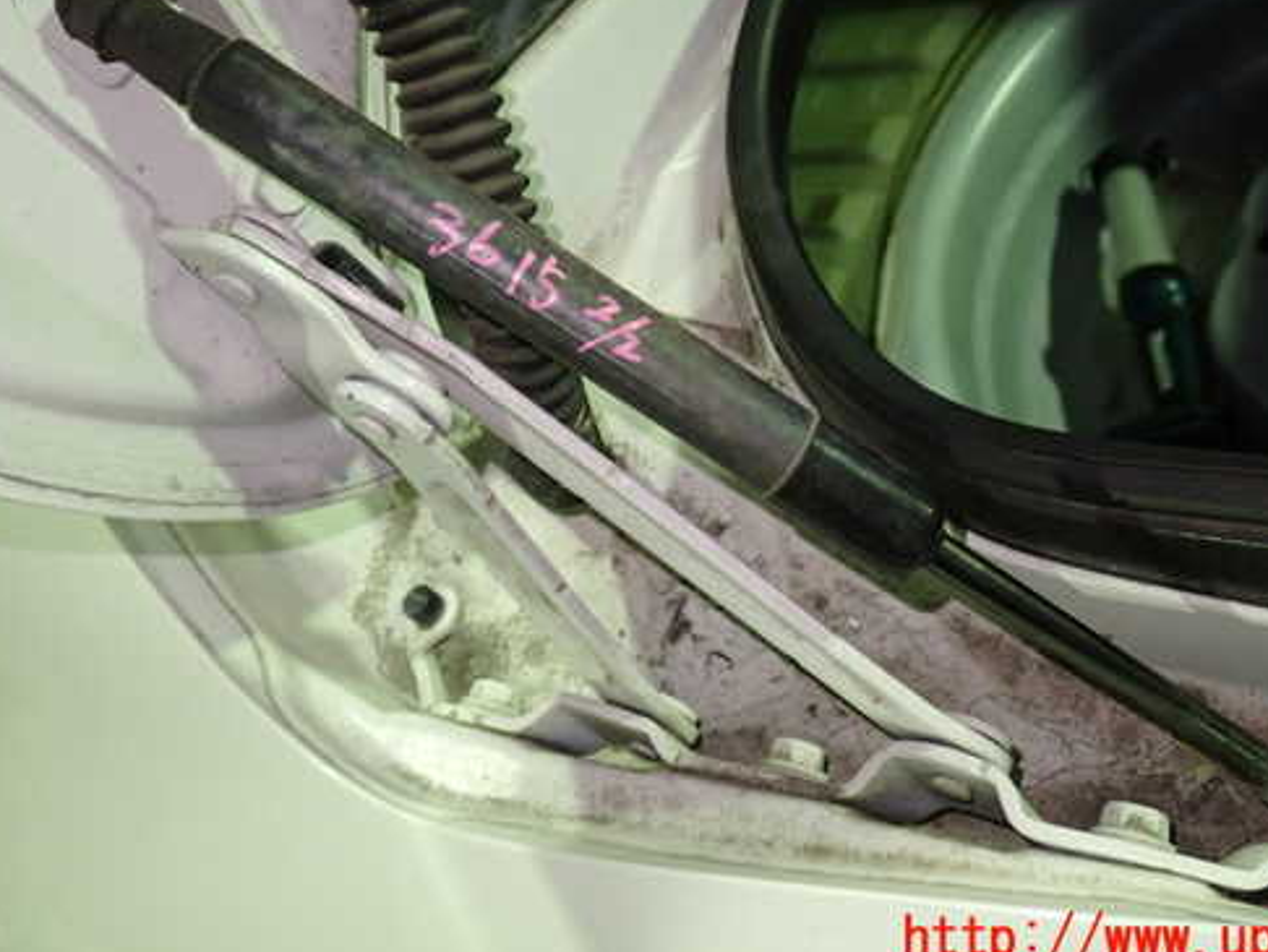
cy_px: 386
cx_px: 710
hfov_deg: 50.0
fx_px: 1356
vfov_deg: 38.6
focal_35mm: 37
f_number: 2.3
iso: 250
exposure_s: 1/30
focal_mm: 5.4
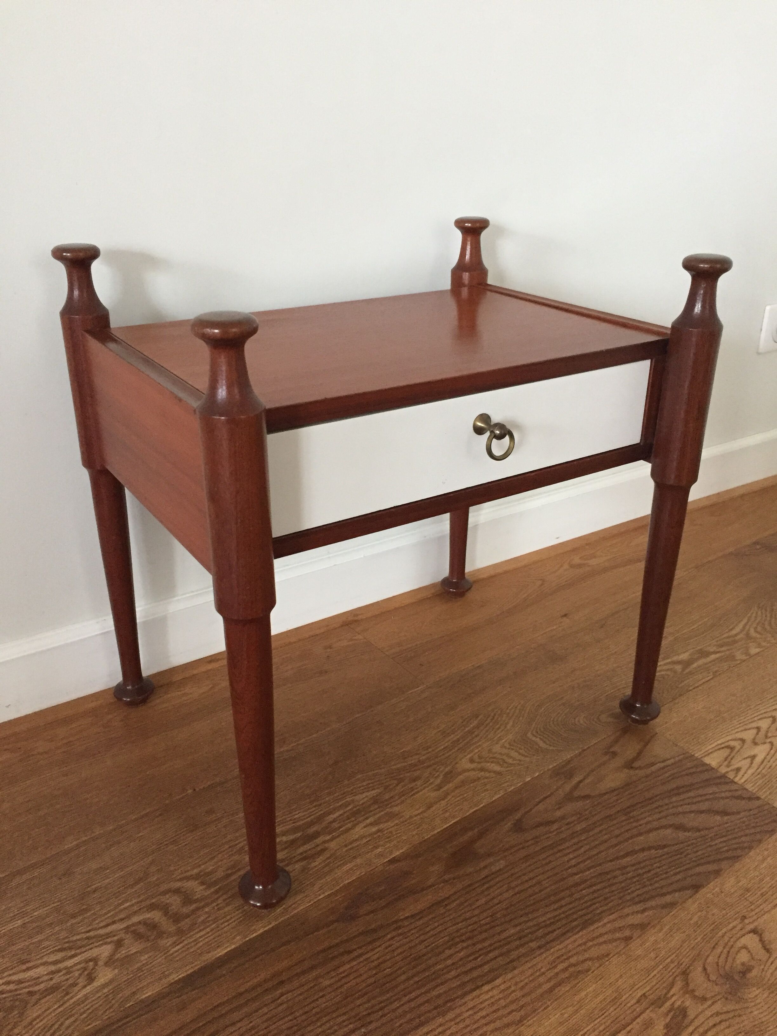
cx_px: 388
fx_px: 868
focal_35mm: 29
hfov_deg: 48.2
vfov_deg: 61.7
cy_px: 518
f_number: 2.2
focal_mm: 4.15
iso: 250
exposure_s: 1/25
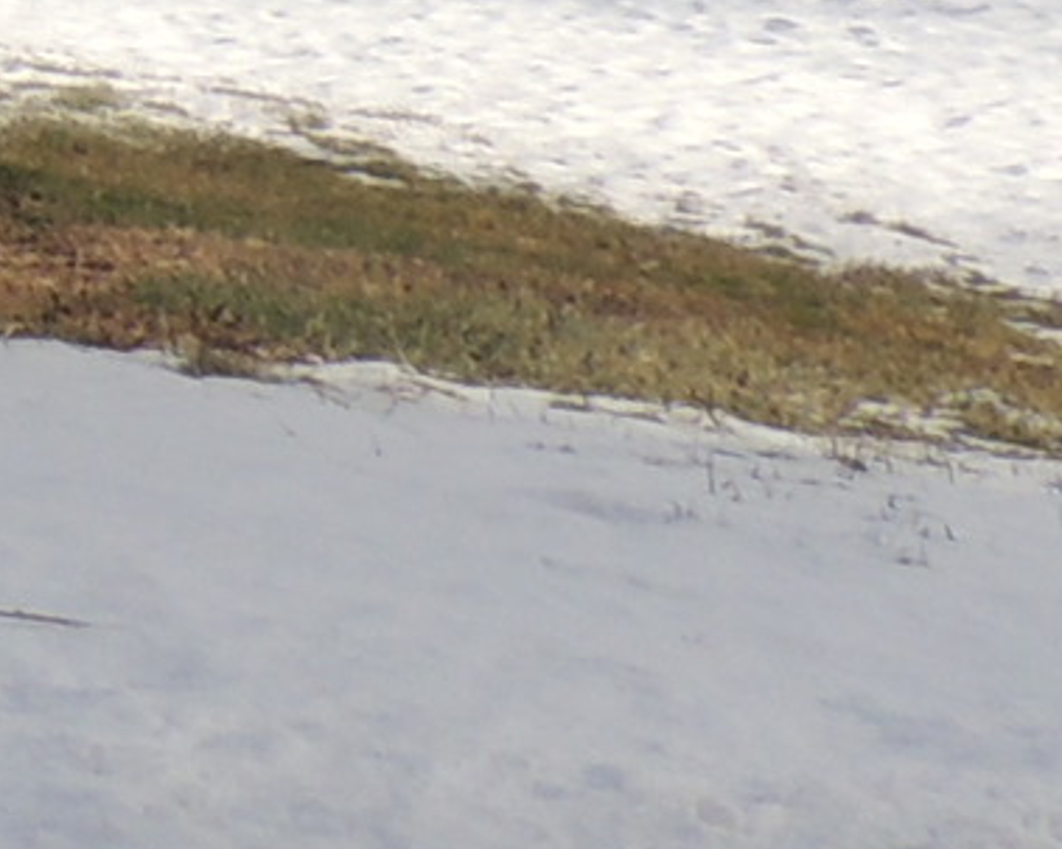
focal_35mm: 190
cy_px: -1516
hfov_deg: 8.6
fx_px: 5970
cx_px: -2032
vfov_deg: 7.4
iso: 100
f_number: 3
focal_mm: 4.3
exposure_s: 1/1250
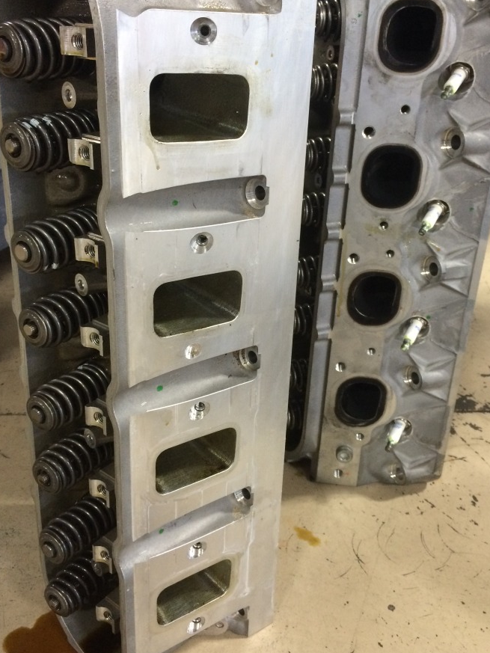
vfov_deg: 53.8
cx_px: 258
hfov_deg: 41.8
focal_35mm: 34
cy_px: 287
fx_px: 642
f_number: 2.2
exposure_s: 1/30
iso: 200
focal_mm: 4.15
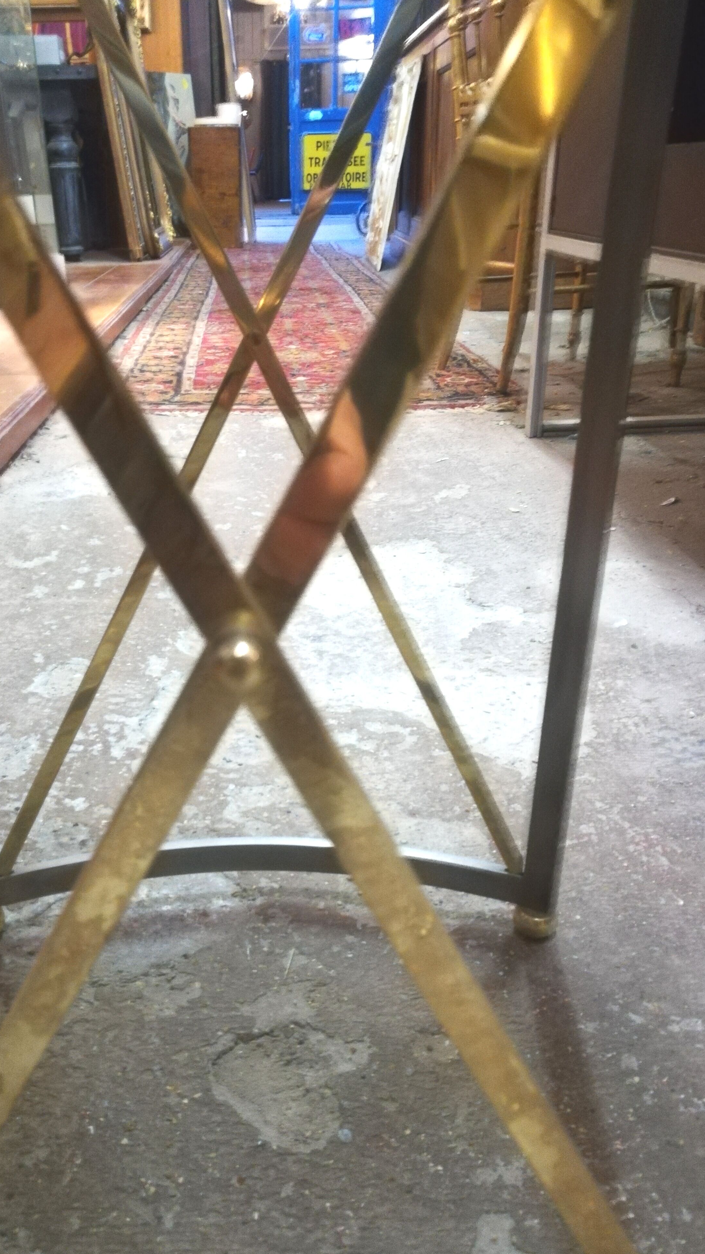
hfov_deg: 39.7
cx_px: 242
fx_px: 964
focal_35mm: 29
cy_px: 640
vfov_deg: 66.1
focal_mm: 3.83
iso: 1000
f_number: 2.2
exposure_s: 1/14.3
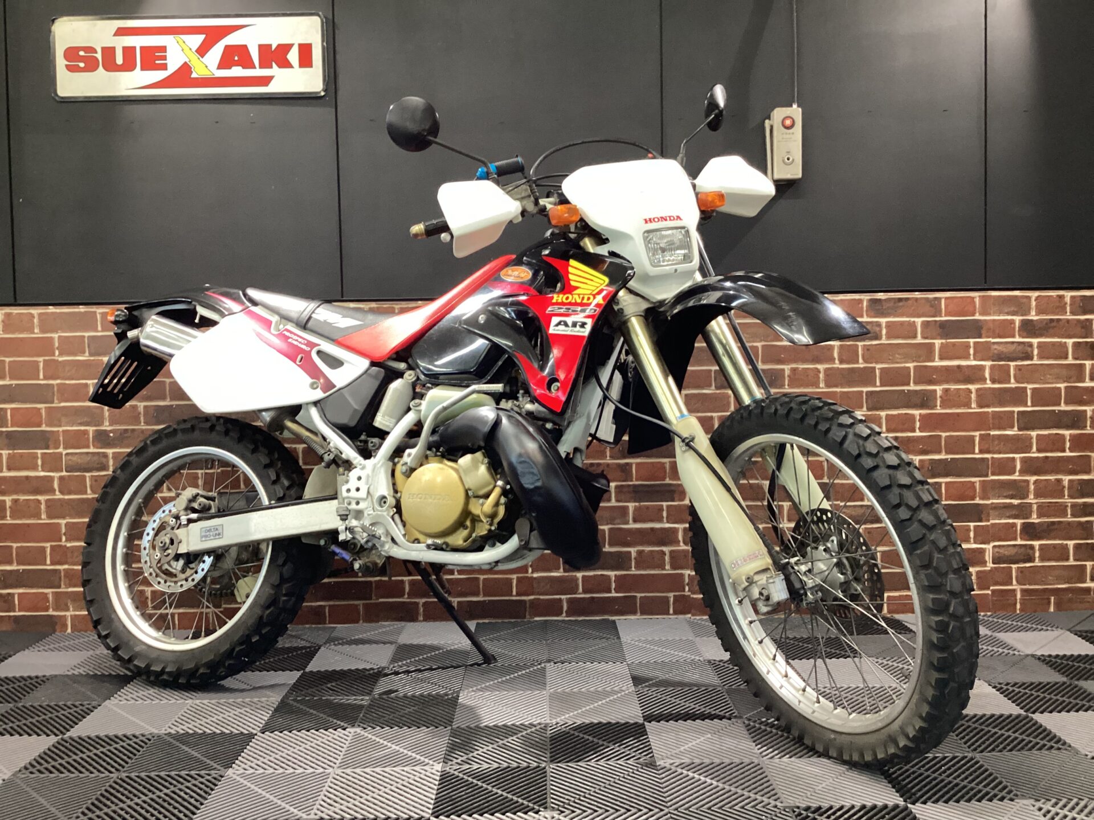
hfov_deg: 58.4
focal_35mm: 31
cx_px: 547
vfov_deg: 45.4
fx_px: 980
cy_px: 410
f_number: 2.4
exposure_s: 1/60
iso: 400
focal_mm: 3.3
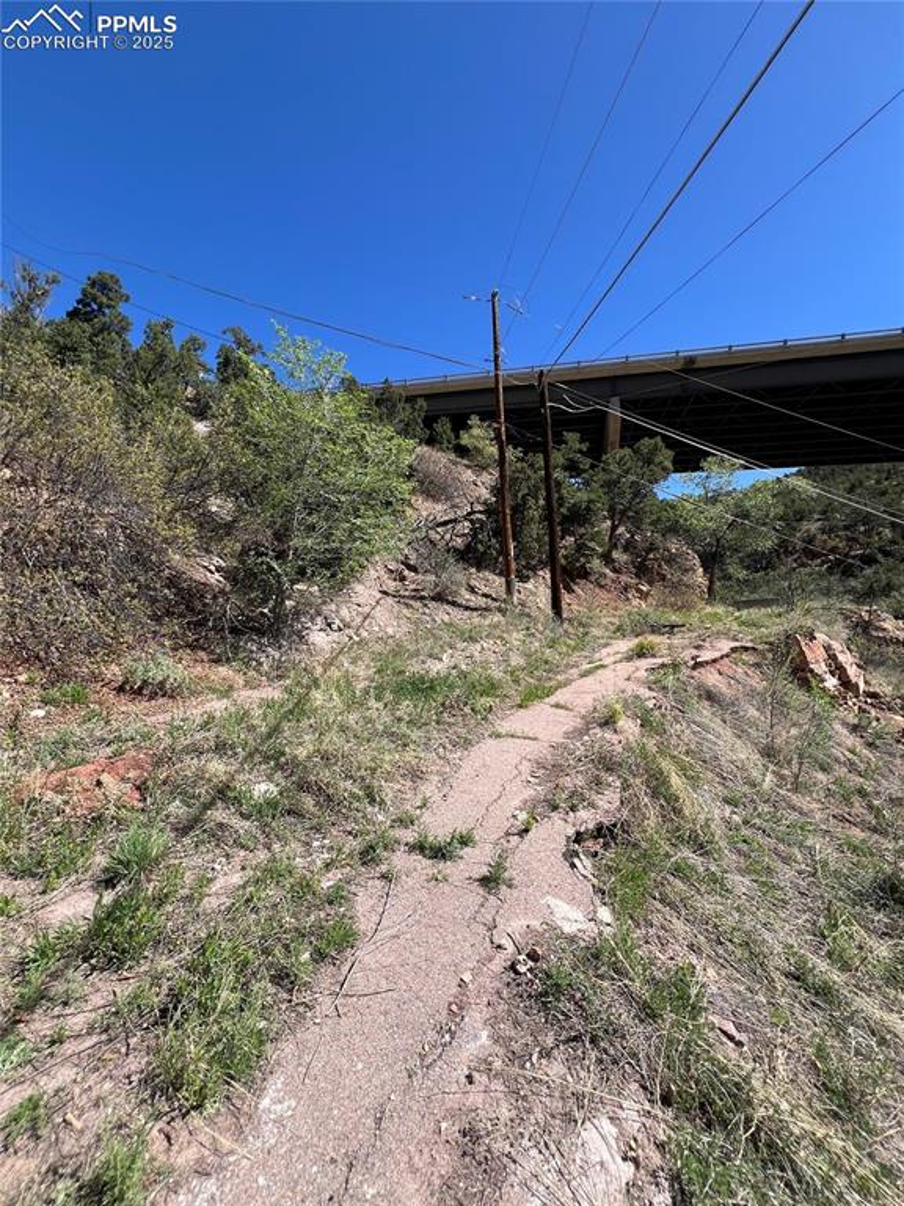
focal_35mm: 13
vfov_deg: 106.2
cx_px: 452
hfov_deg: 89.9
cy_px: 603
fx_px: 453
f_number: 1.8
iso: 32
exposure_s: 1/951
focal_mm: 1.57
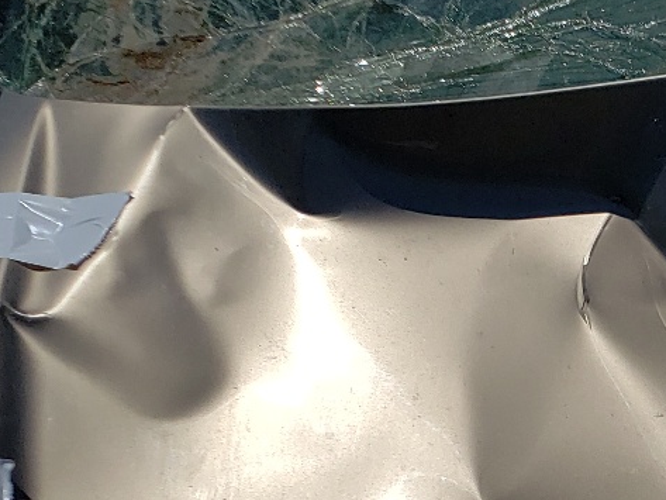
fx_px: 1694
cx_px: 786
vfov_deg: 16.2
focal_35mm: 88
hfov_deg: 20.8
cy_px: 593
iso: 53
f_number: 1.5
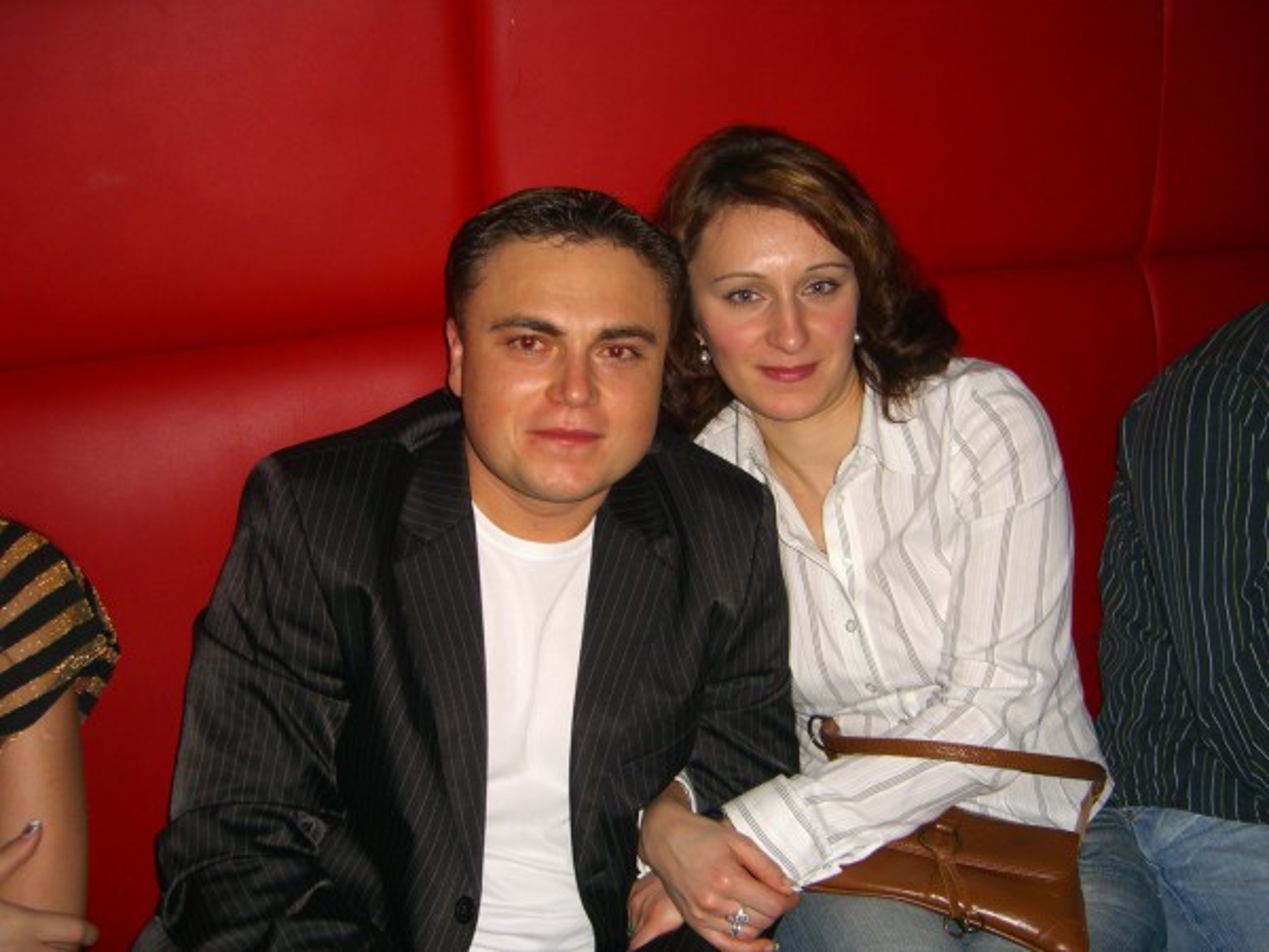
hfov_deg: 49.0
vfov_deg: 37.7
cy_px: 476
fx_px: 1393
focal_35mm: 38
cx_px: 634
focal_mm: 7.9
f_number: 2.8
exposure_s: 1/60
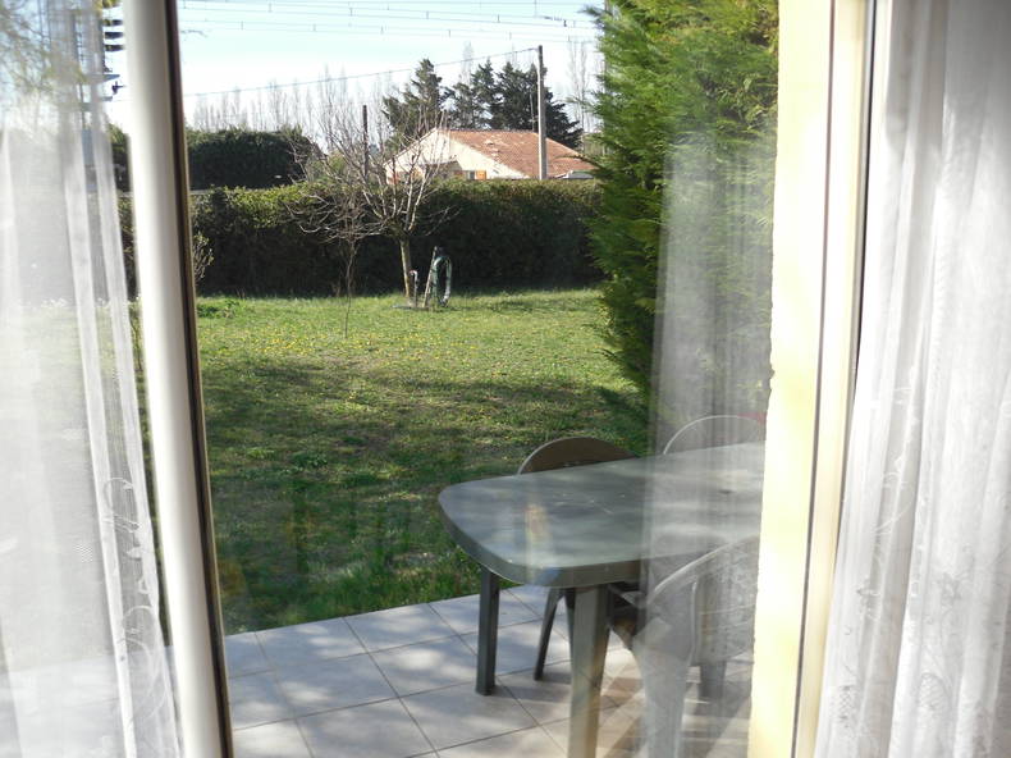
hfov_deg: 54.0
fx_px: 993
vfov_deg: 41.8
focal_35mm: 34
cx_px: 506
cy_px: 379
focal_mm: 6
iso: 80
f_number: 8.1
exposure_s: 1/66
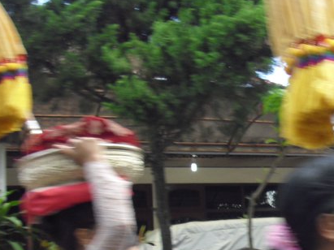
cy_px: 228
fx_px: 714
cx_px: 308
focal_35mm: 74
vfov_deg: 19.5
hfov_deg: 25.4
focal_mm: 6.2
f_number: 2.8
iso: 100
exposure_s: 1/100
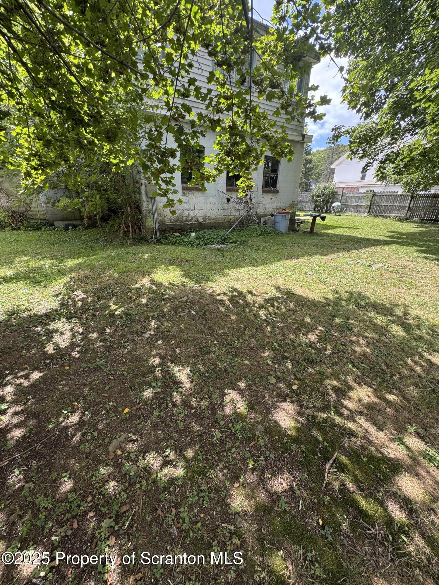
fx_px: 237
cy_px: 292
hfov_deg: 85.7
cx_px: 220
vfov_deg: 102.1
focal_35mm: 14
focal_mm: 2.22
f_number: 2.2
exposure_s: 1/214
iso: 40
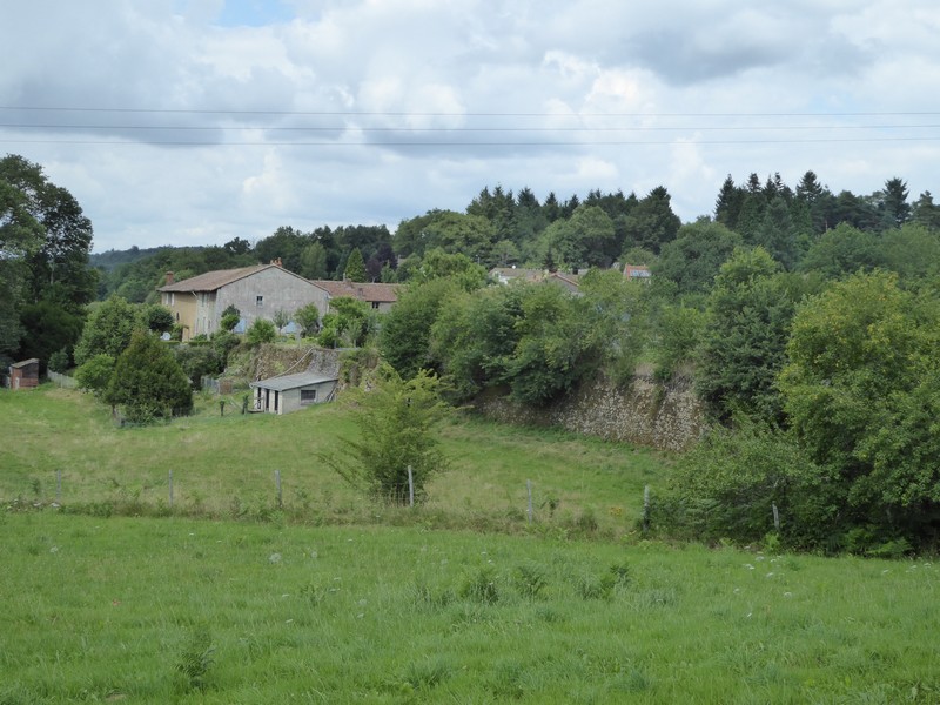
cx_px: 470
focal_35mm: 53
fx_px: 1439
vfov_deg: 27.5
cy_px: 352
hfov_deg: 36.2
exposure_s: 1/640
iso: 200
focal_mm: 9
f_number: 4.1
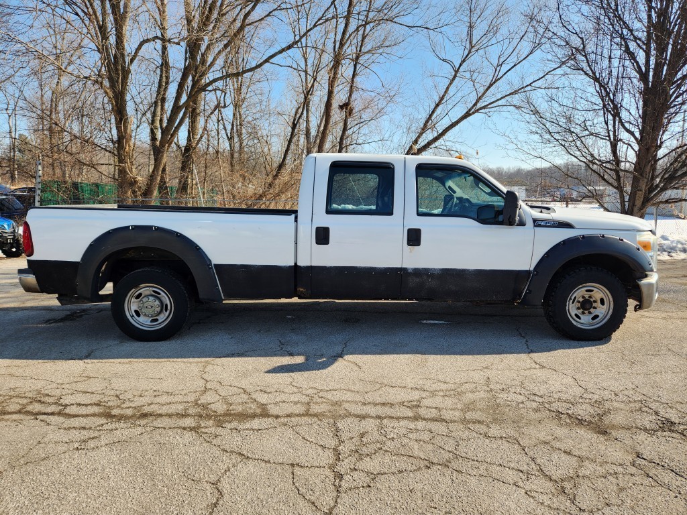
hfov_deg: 73.9
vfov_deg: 58.9
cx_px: 344
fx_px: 456
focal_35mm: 23
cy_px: 258
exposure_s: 1/861
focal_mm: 5.4
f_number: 1.8
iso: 20
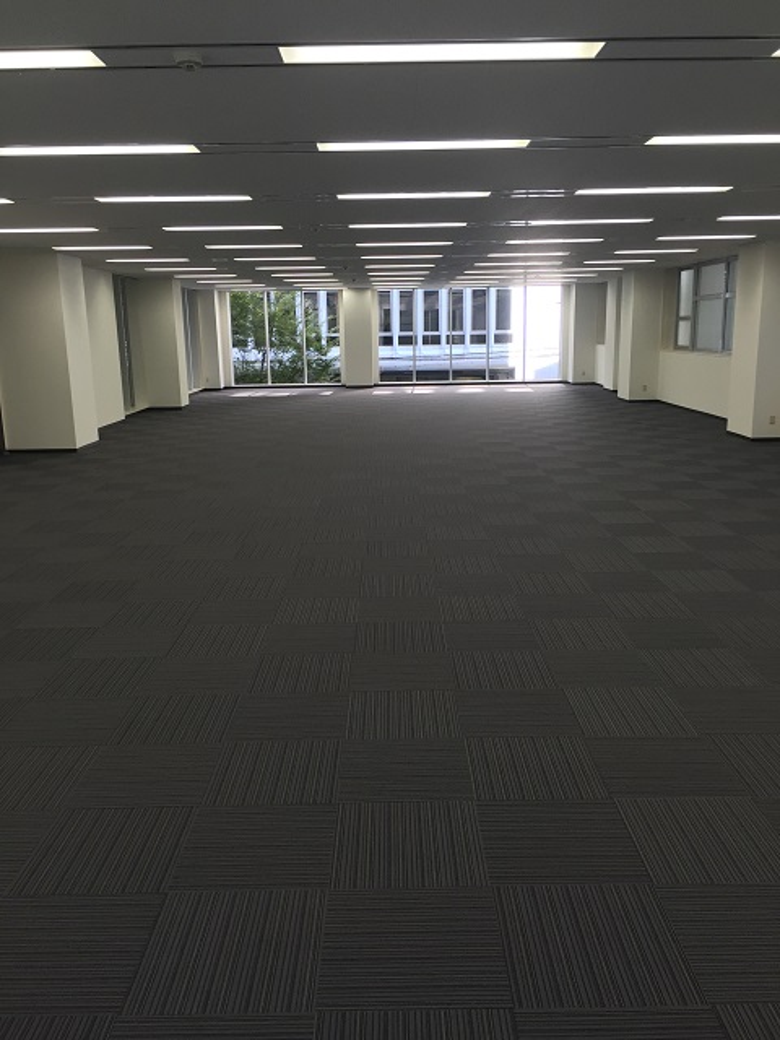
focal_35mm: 29
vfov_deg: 61.7
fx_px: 871
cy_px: 520
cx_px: 390
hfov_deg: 48.2
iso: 50
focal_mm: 4.15
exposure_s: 1/120
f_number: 2.2
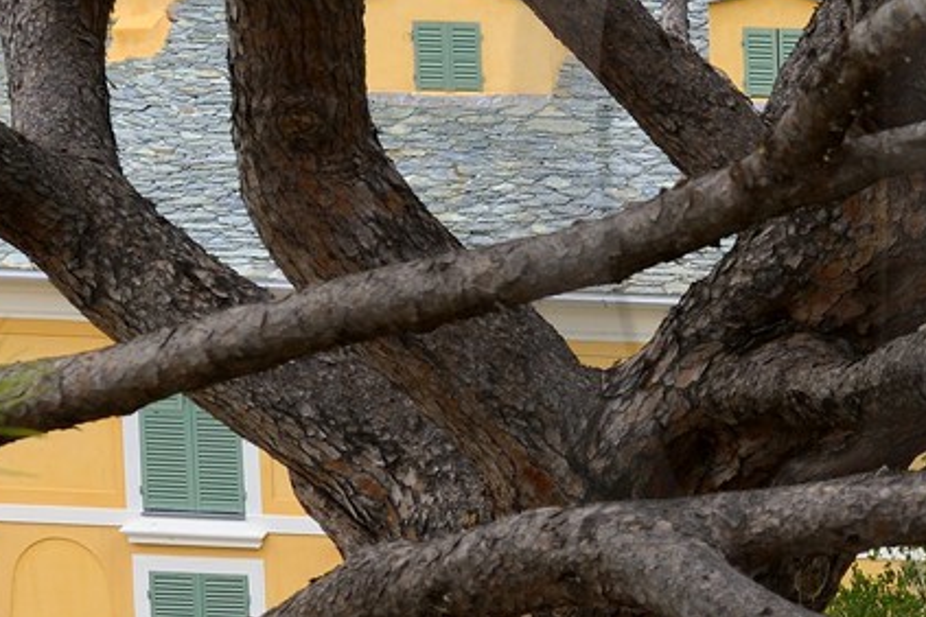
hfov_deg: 10.5
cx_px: 1403
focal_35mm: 189
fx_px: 4861
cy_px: 129
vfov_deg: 7.3
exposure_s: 1/125
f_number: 10
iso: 200
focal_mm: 50
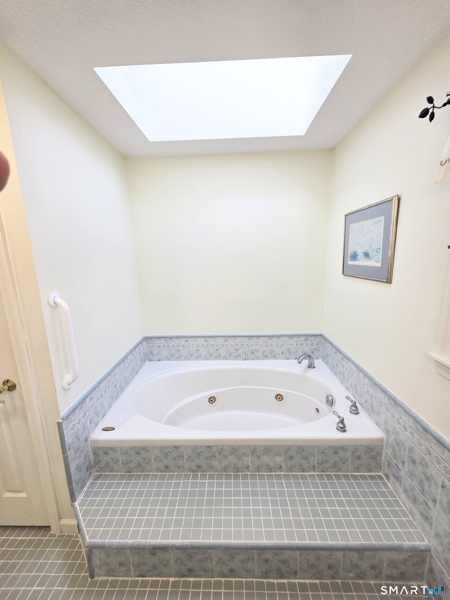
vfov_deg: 106.2
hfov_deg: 89.9
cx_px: 225
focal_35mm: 13
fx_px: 225
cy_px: 300
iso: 50
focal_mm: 2.2
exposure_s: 1/120
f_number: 1.9
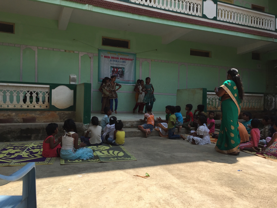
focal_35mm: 29
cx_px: 138
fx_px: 232
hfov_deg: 61.7
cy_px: 104
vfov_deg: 48.2
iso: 32
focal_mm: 4.15
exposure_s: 1/1014
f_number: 2.2
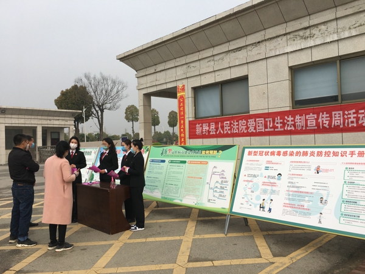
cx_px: 182
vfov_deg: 48.2
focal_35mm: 29
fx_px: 306
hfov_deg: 61.7
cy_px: 137
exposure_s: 1/1748
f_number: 2.2
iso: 25
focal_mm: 4.15
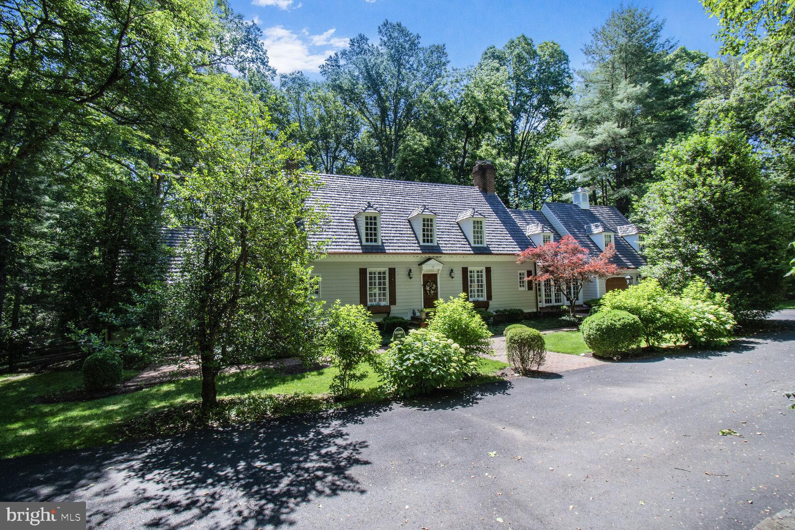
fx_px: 331
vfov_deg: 77.3
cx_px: 398
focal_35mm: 15
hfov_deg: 100.4
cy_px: 265
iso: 200
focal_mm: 10
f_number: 10
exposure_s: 1/125
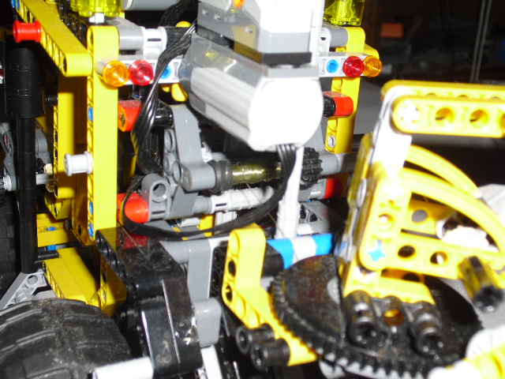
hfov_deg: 36.2
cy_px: 190
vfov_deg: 27.5
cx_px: 252
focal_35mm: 53
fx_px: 773
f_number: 3.8
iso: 100
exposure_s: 1/60
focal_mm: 9.4
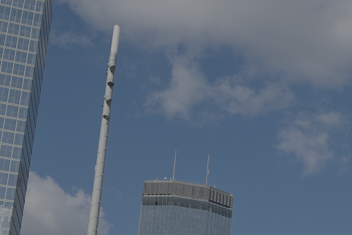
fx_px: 714
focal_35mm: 73
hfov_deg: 25.0
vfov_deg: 17.6
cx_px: 423
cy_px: 296
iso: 50
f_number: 1.6
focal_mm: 5.1
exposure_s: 1/5076
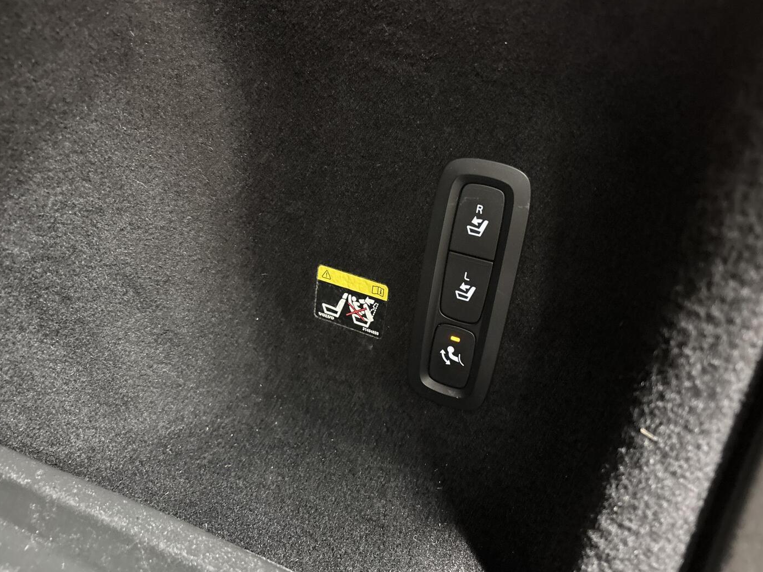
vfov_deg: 51.3
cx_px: 381
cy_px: 284
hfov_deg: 65.3
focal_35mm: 27
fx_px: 595
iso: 1000
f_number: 1.6
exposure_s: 1/30
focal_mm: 5.96
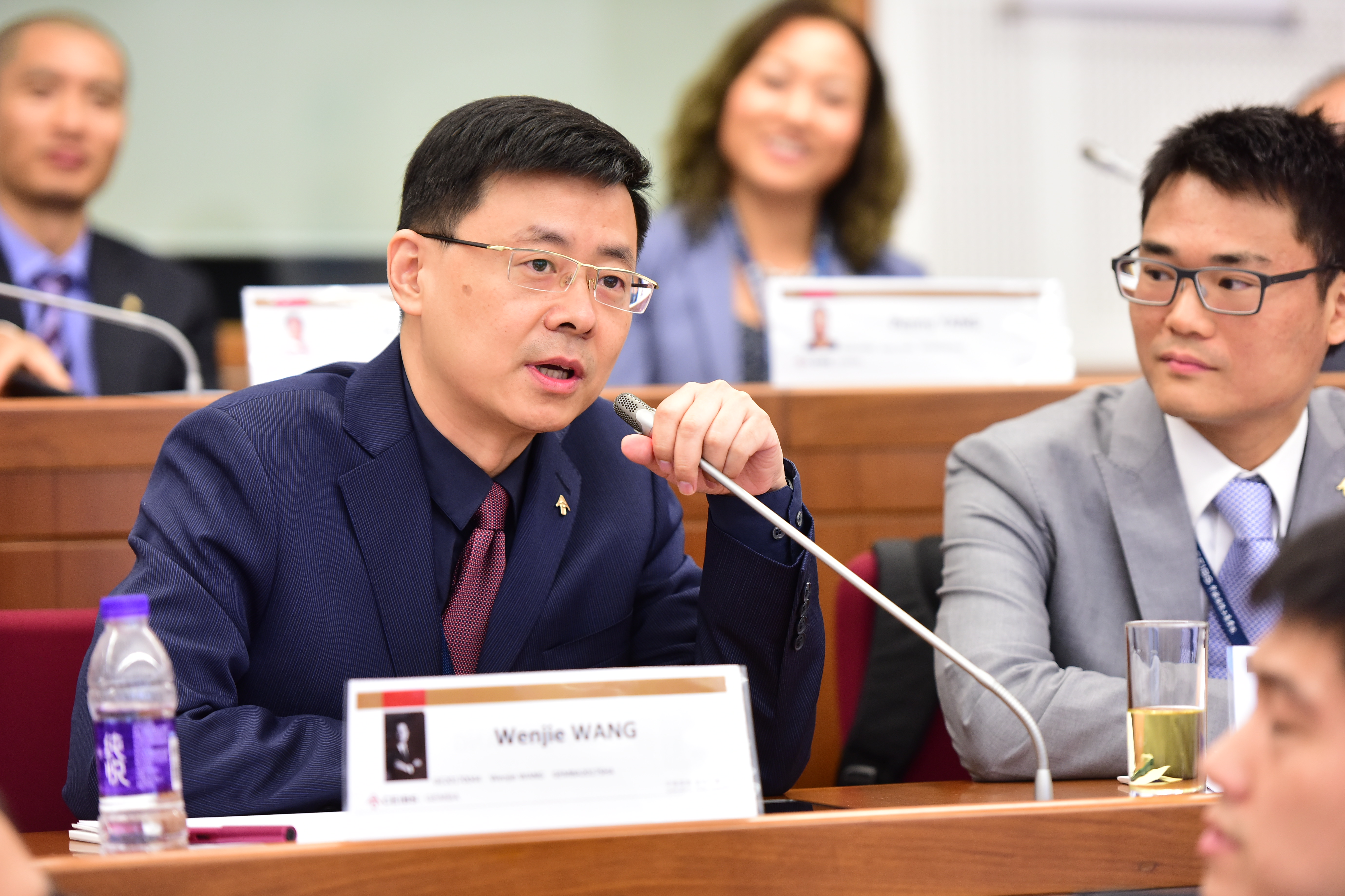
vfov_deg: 10.2
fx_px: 5043
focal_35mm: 135
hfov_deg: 15.2
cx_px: 672
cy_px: 448
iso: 1600
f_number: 2.8
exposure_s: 1/125
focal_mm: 135
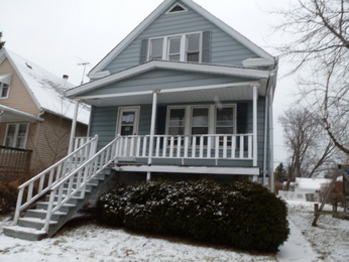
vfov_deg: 56.9
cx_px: 174
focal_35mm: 24
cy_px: 131
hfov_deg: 71.6
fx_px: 242
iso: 100
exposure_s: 1/200
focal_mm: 4.3
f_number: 4
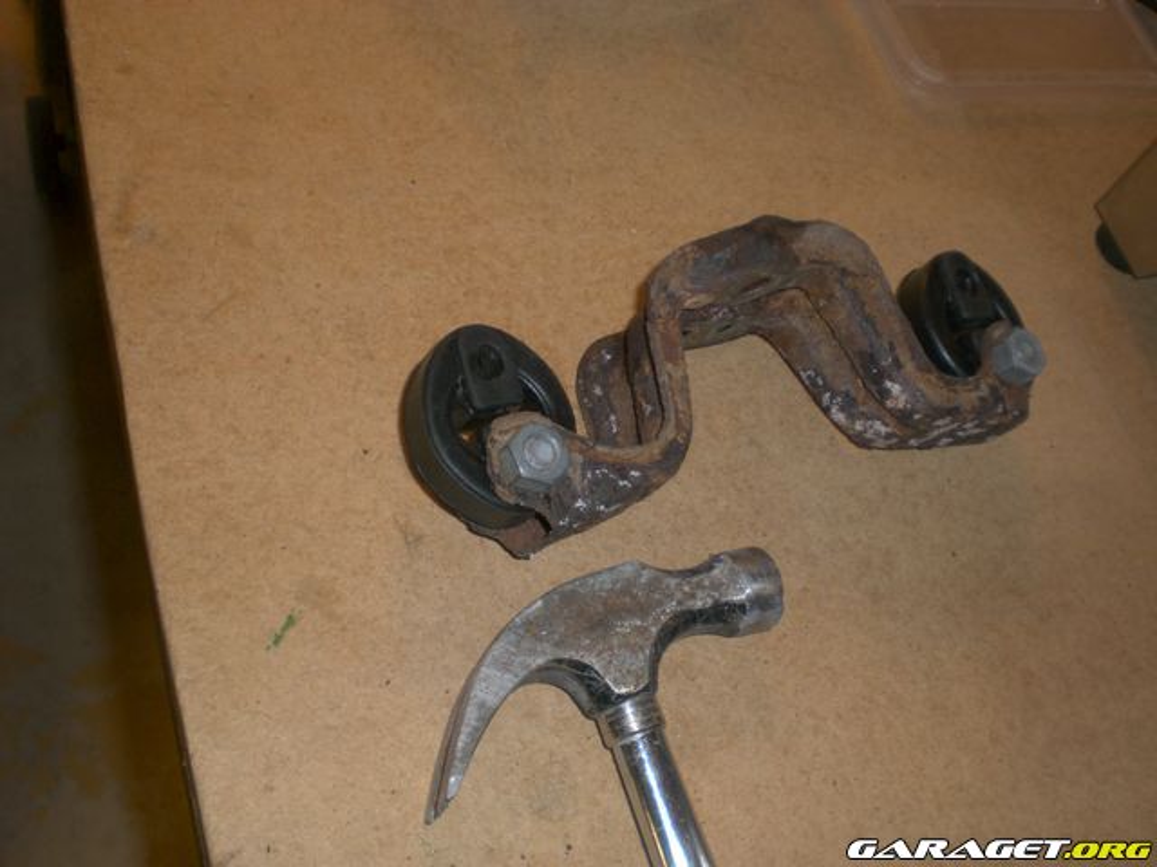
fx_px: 1270
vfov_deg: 37.7
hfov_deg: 49.0
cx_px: 578
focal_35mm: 38
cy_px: 434
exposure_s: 1/30
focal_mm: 6.3
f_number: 3.1
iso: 50
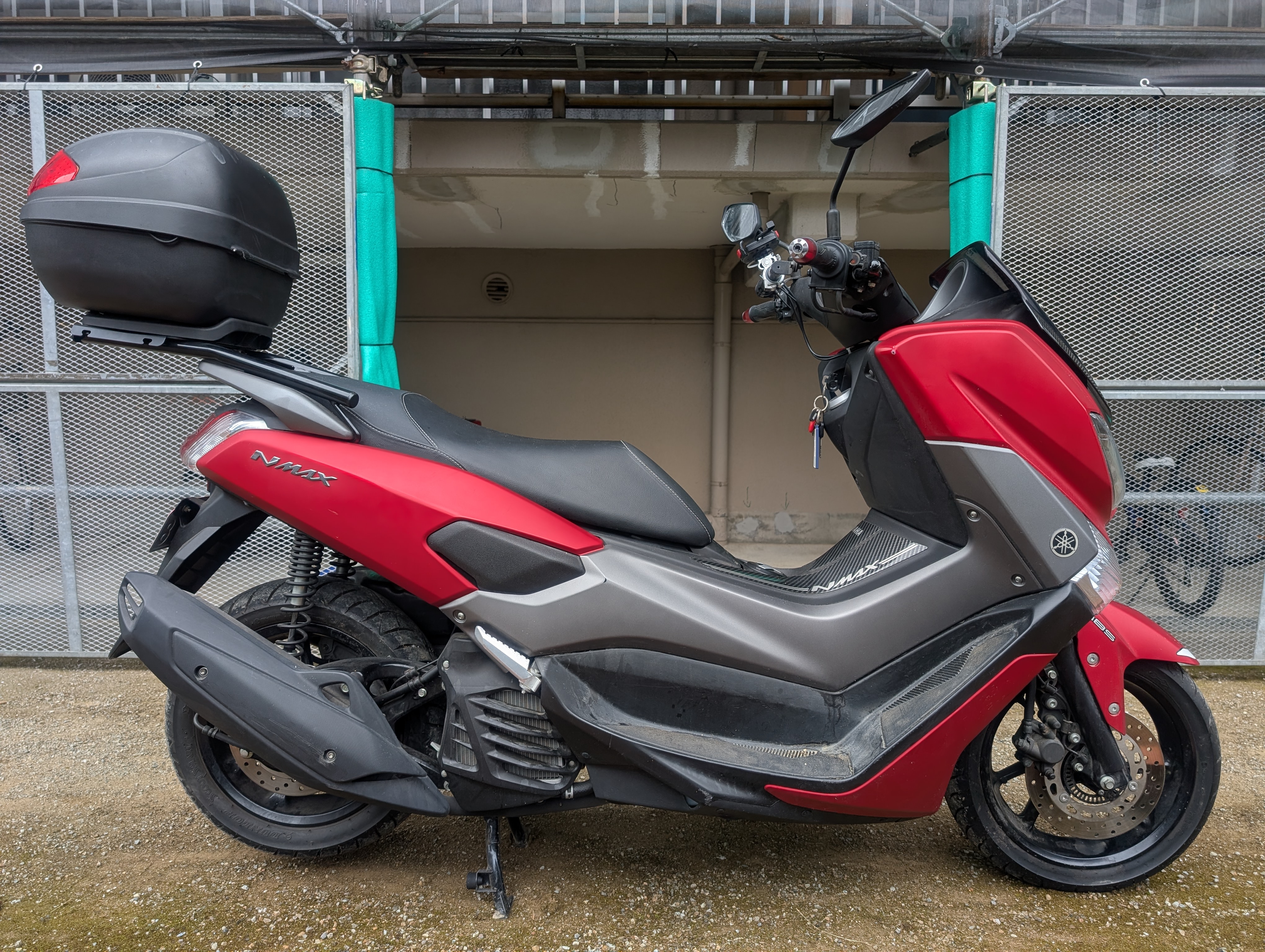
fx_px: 878
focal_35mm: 24
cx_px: 632
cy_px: 476
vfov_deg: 56.9
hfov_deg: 71.5
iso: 19
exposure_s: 1/34.6
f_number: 1.68
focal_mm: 6.9
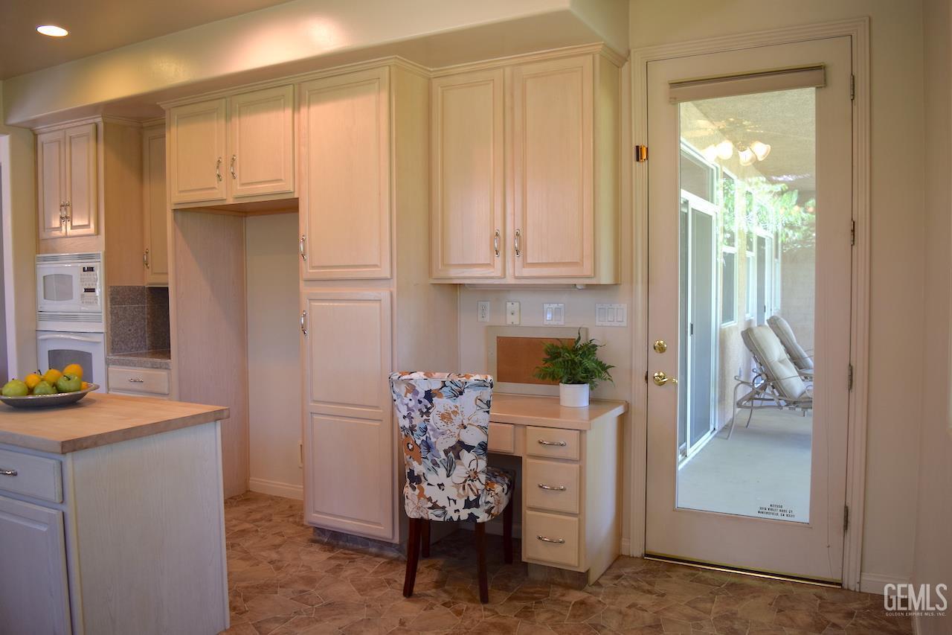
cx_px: 476
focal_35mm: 27
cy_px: 318
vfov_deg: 47.9
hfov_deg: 67.4
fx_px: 714
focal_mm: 18
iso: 400
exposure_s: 1/60
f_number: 4
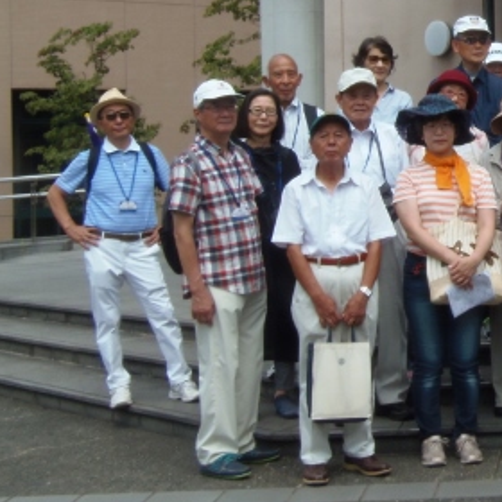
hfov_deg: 19.6
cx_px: 538
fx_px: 1395
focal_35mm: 85
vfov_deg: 20.2
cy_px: 102
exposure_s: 1/40
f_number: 3.6
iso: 64
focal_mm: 7.8
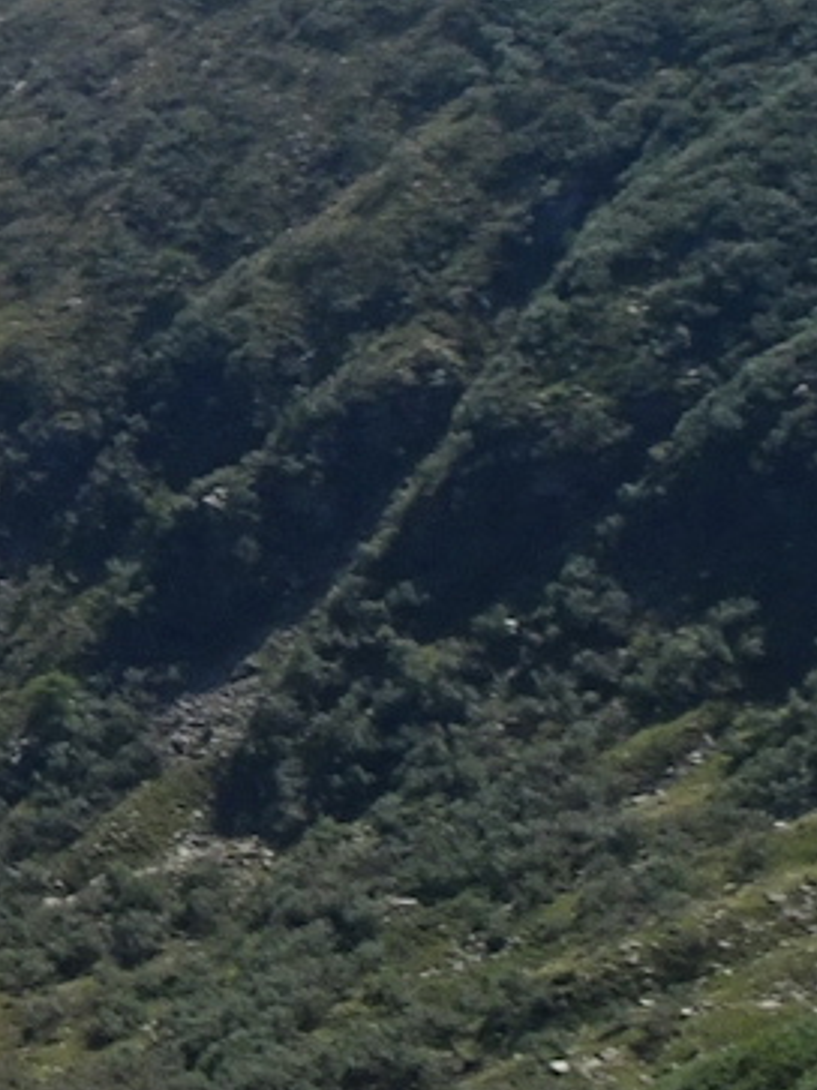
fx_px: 3999
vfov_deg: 14.6
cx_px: -1952
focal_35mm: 127
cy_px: -459
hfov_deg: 8.7
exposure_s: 1/800
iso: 80
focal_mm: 4.1
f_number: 3.5
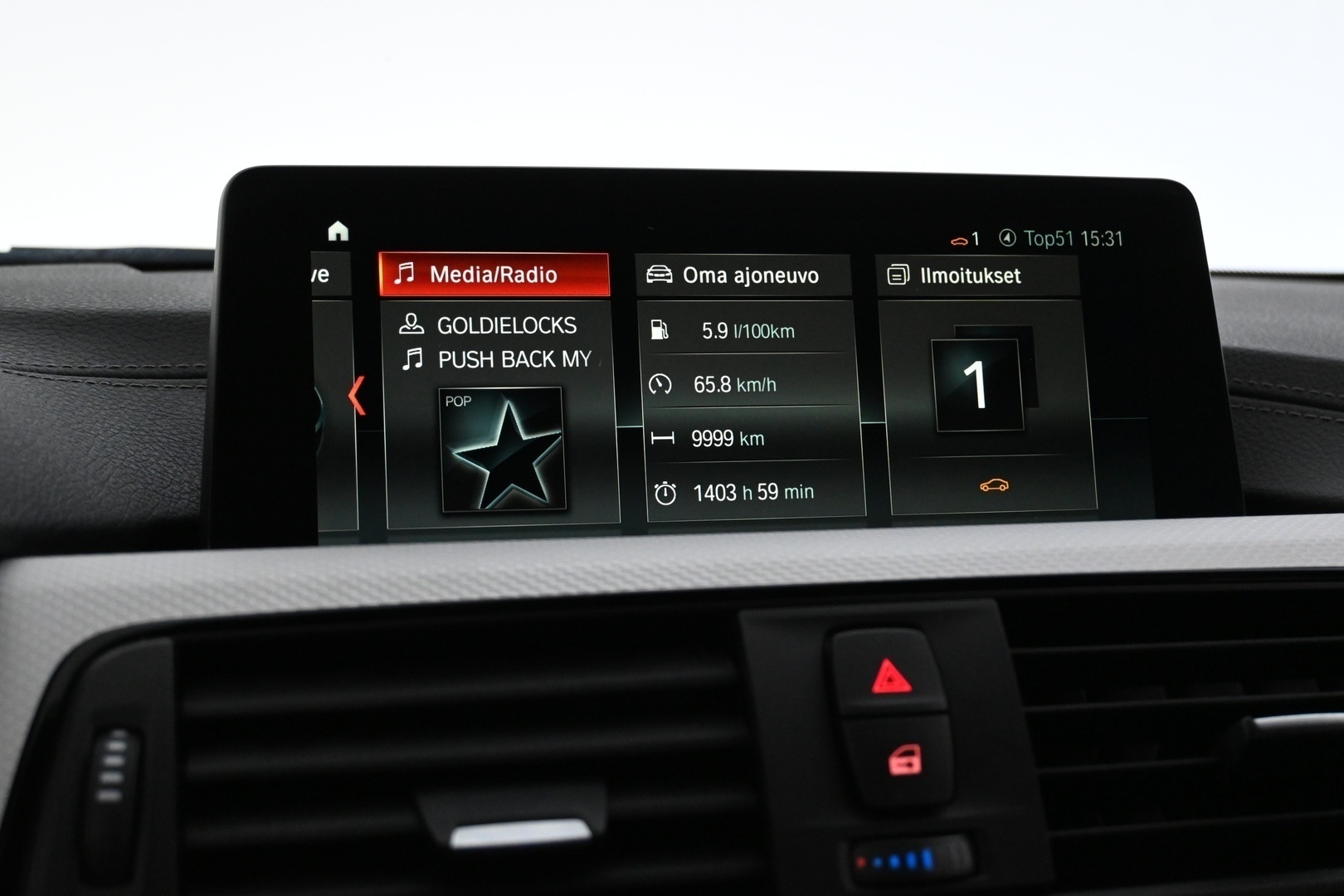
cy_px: 448
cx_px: 672
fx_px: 1764
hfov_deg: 41.7
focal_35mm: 47
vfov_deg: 28.5
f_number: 5
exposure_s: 1/50
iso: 3200
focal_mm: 31.5
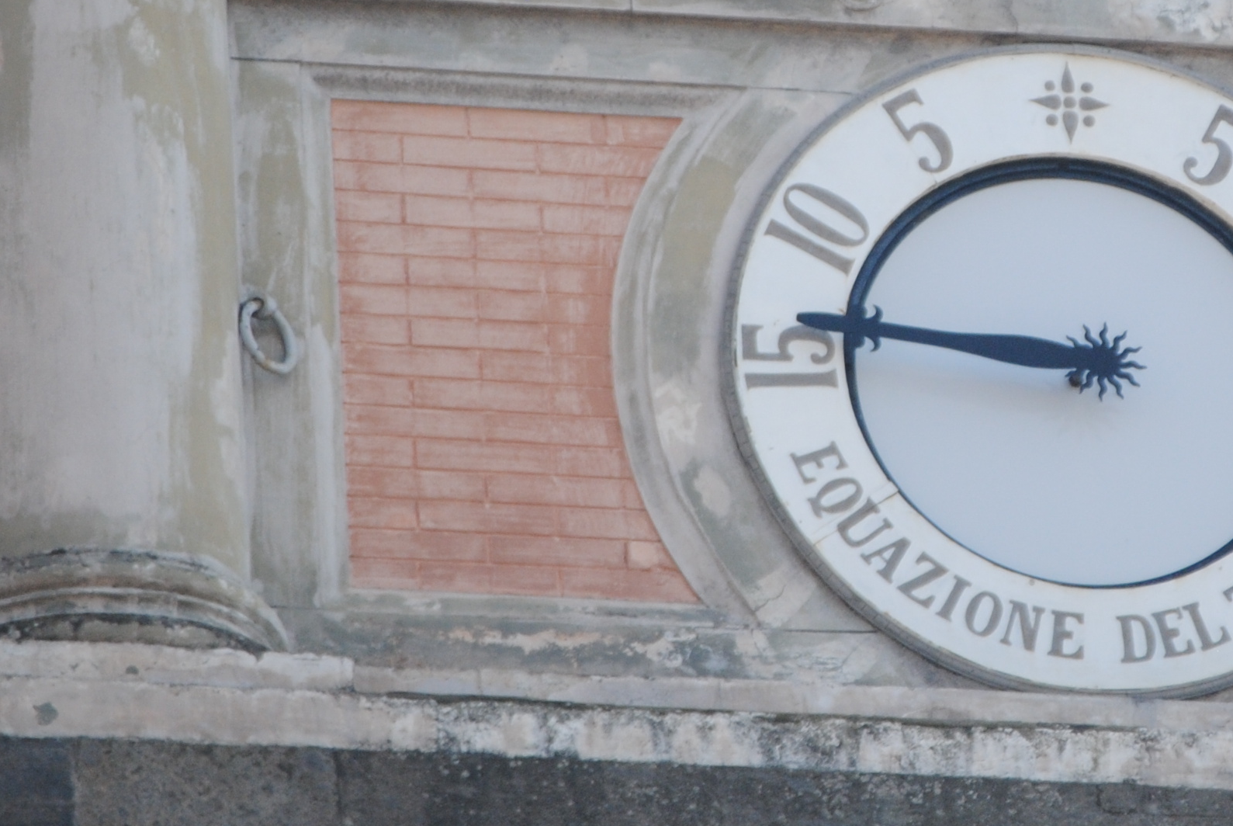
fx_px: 25069
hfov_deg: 2.8
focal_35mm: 731
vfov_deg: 1.9
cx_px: 1042
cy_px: 300
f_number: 5.6
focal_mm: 200
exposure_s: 1/500
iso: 280
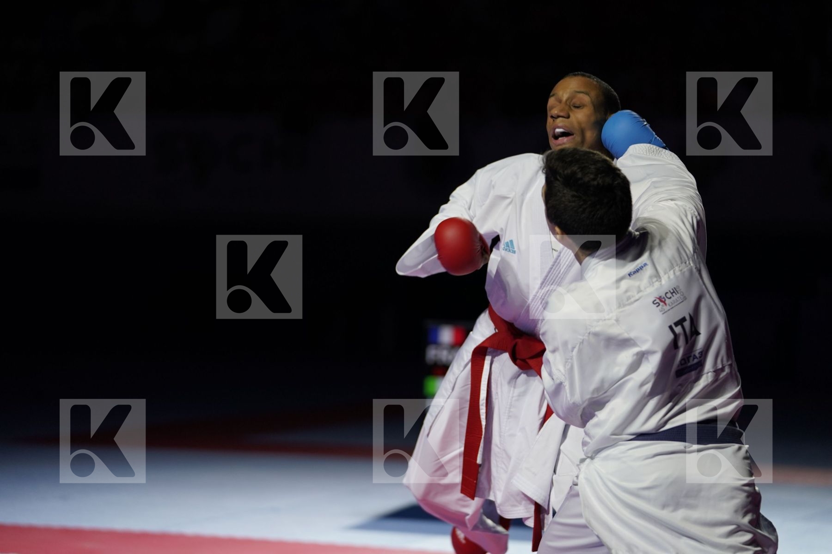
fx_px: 2866
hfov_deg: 16.5
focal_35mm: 124
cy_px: 277
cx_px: 416
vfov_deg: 11.1
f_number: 2.8
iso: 1000
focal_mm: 124
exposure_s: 1/1000
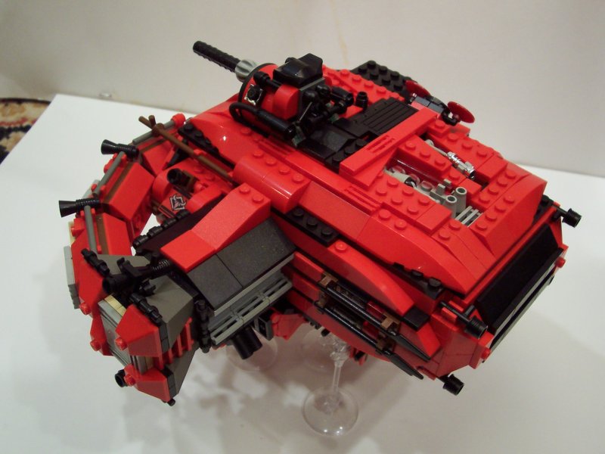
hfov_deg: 50.1
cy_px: 227
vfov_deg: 38.7
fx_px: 647
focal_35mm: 37
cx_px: 302
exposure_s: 1/30
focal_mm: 5.6
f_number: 2.8
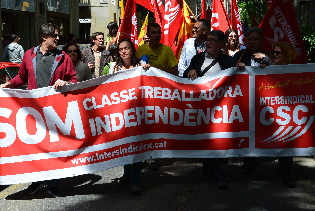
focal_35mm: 74
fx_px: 648
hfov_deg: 27.3
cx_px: 158
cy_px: 106
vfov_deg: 18.5
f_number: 5.6
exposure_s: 1/400
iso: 100
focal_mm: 27.5
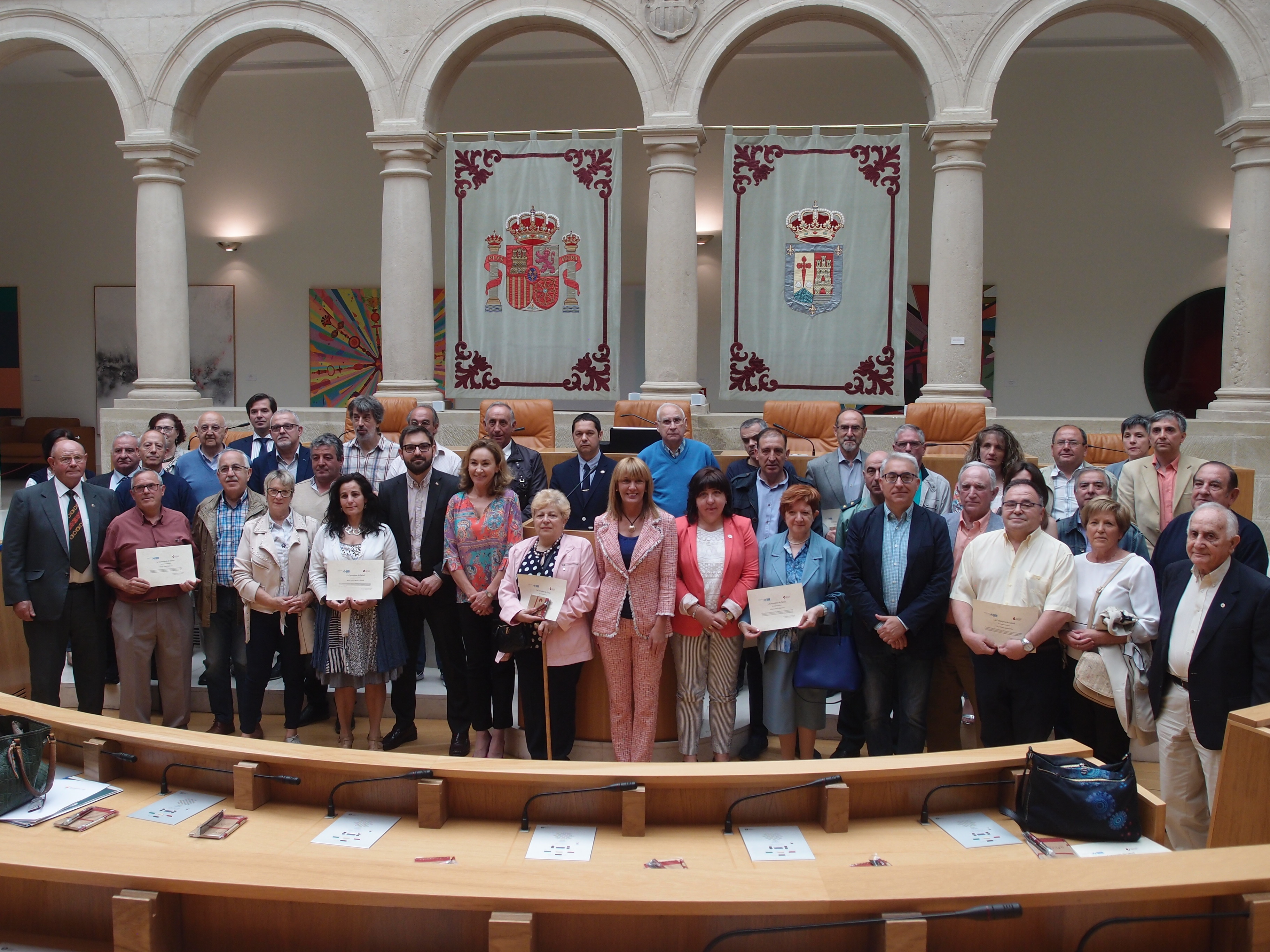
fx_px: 1174
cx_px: 635
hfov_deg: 56.8
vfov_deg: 44.2
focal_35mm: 32
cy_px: 476
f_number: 2.2
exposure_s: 1/100
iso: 100
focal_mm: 6.87
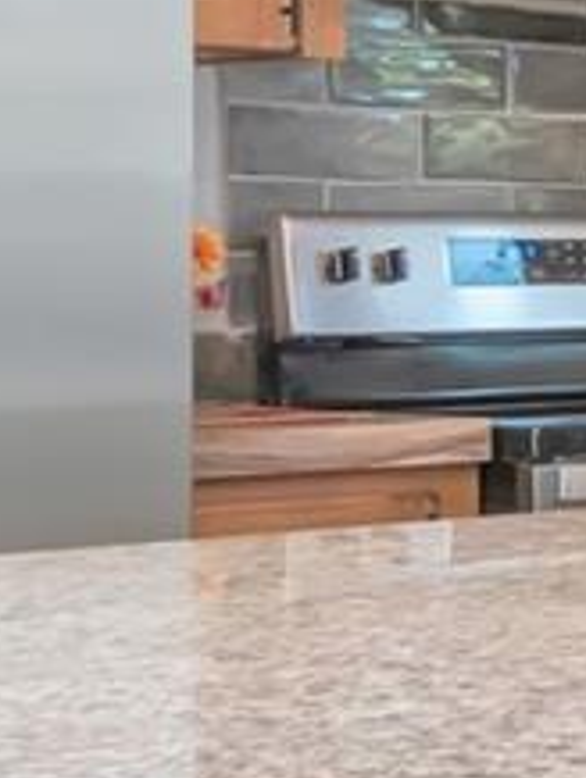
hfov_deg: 9.7
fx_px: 3098
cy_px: 332
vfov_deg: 14.3
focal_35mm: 138
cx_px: 1344
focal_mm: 13
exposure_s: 1/15
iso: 640
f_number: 11
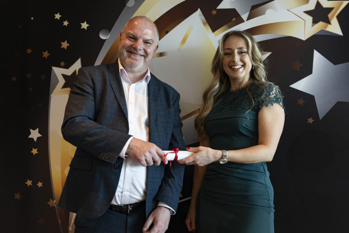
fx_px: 349
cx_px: 174
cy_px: 116
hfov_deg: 53.1
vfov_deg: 36.9
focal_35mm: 36
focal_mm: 24
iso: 2000
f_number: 2.8
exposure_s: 1/60
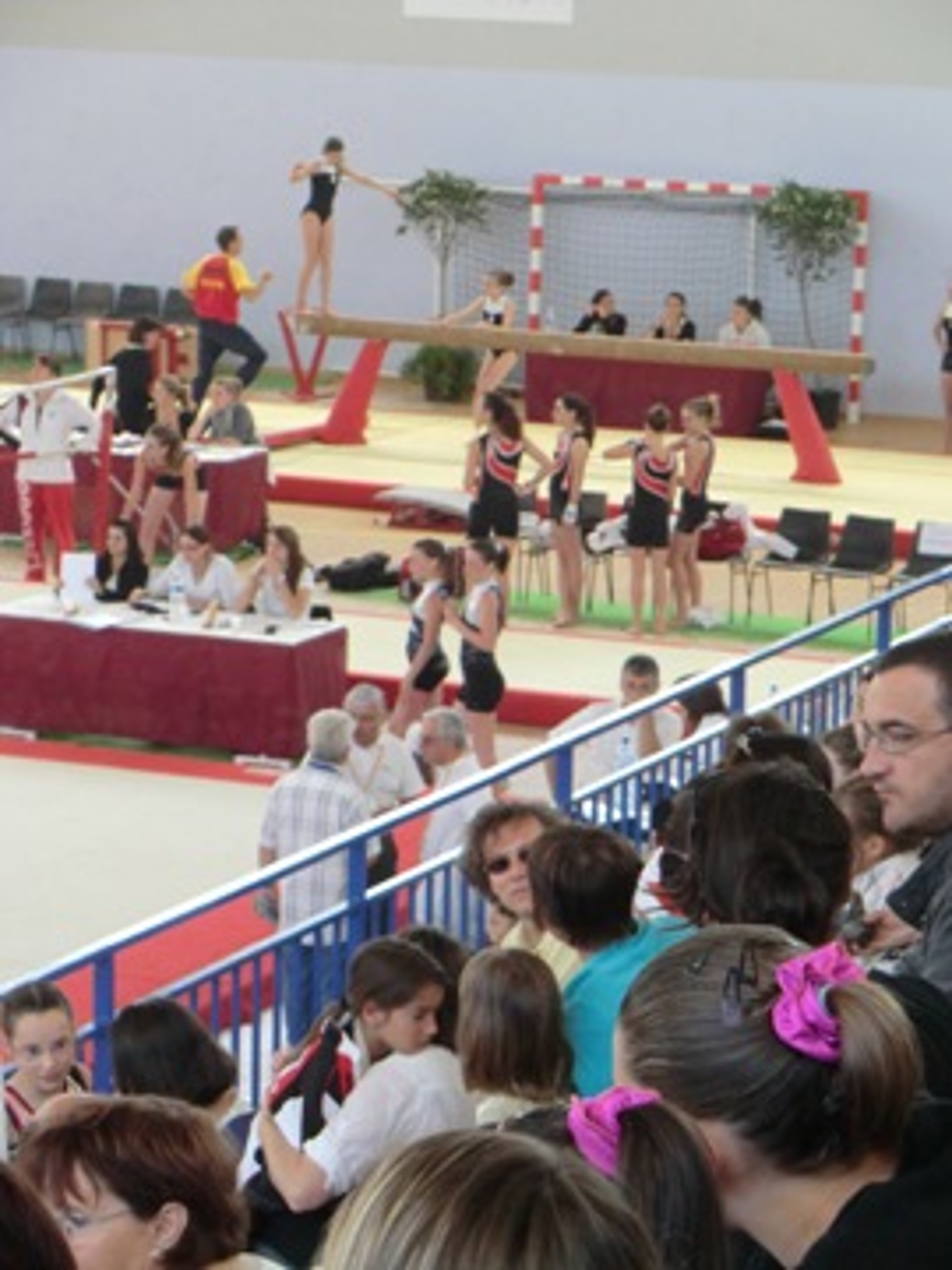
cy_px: 635
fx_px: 4510
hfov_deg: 12.0
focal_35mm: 123
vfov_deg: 16.0
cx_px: 476
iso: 400
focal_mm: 22
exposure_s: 1/60
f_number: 5.2
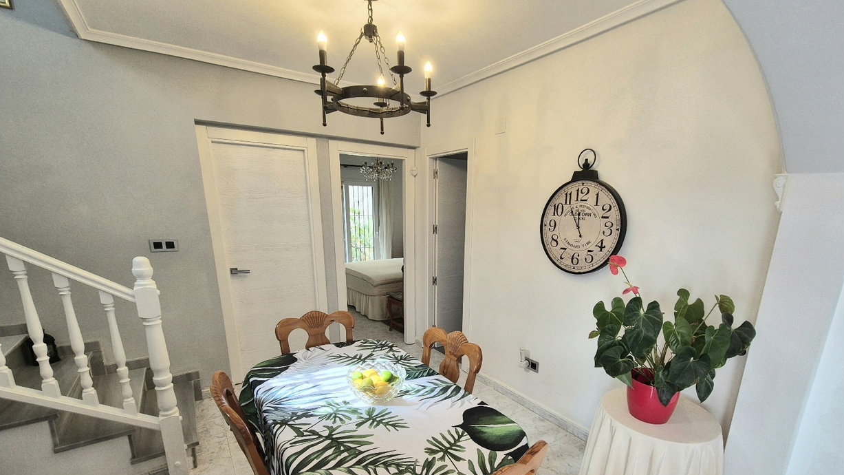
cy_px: 308
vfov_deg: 68.9
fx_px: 336
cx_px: 442
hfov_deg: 102.9
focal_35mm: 15
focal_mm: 2.2
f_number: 2.2
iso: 100
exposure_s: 1/100
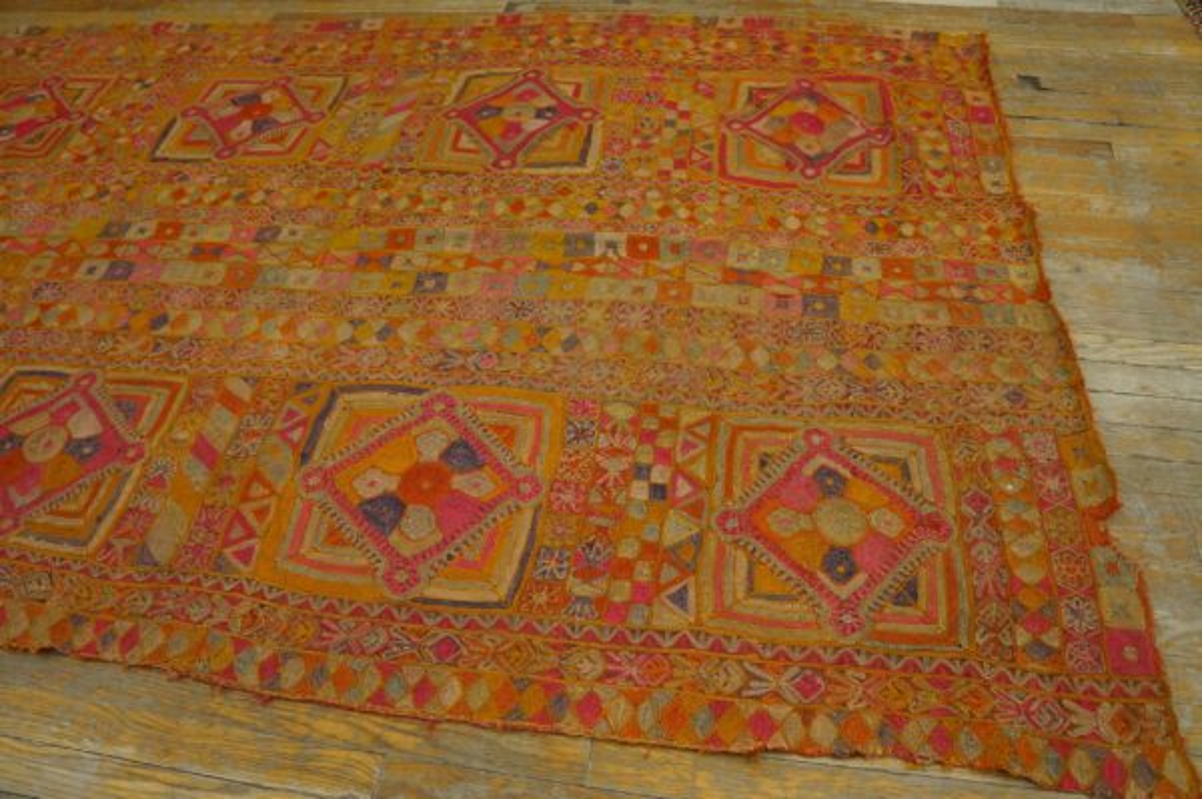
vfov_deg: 47.9
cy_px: 400
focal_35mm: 27
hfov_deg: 67.4
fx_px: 901
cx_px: 601
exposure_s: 1/60
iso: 800
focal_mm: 18
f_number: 4
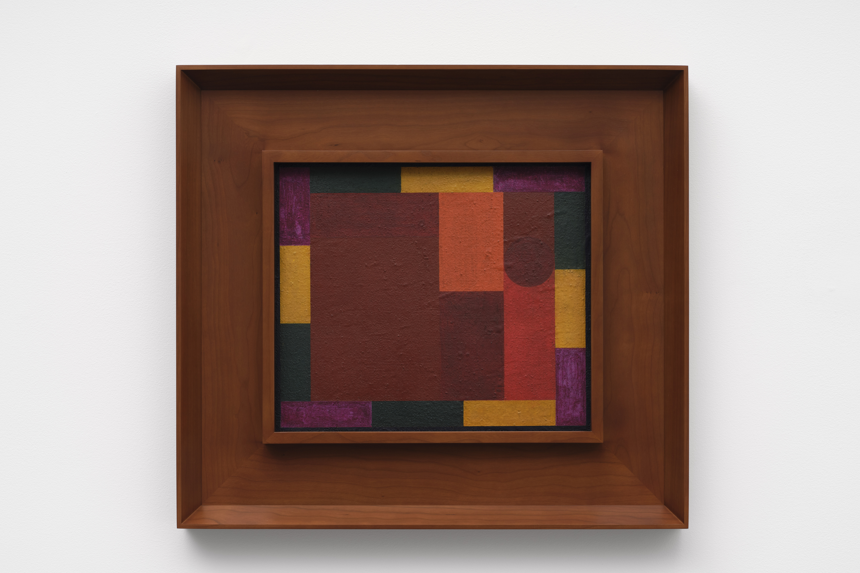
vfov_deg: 16.5
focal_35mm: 83
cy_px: 297
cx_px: 433
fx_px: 1983
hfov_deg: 24.5
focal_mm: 100
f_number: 9
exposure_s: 1/125
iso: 320
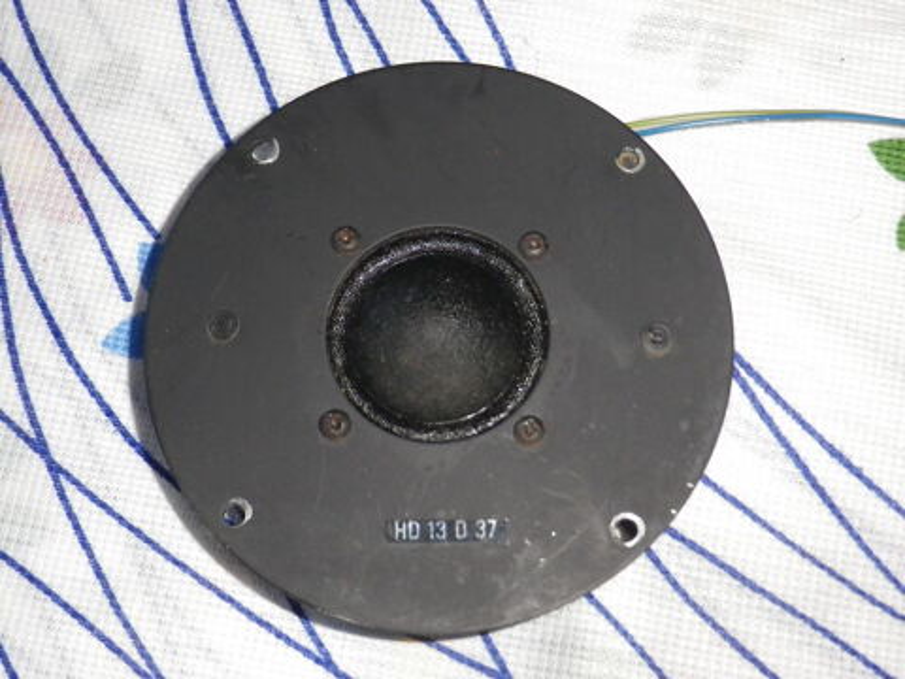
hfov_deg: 36.2
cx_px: 452
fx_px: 1386
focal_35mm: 53
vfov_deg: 27.5
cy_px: 340
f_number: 4.4
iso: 400
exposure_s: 1/60
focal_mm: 9.5
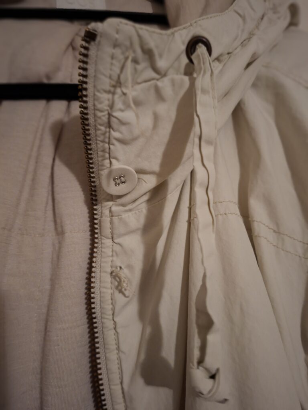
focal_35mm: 23
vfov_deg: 73.9
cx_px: 154
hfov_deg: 58.9
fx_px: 273
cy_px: 205
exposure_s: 1/20
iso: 1000
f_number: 1.8
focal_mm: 5.54
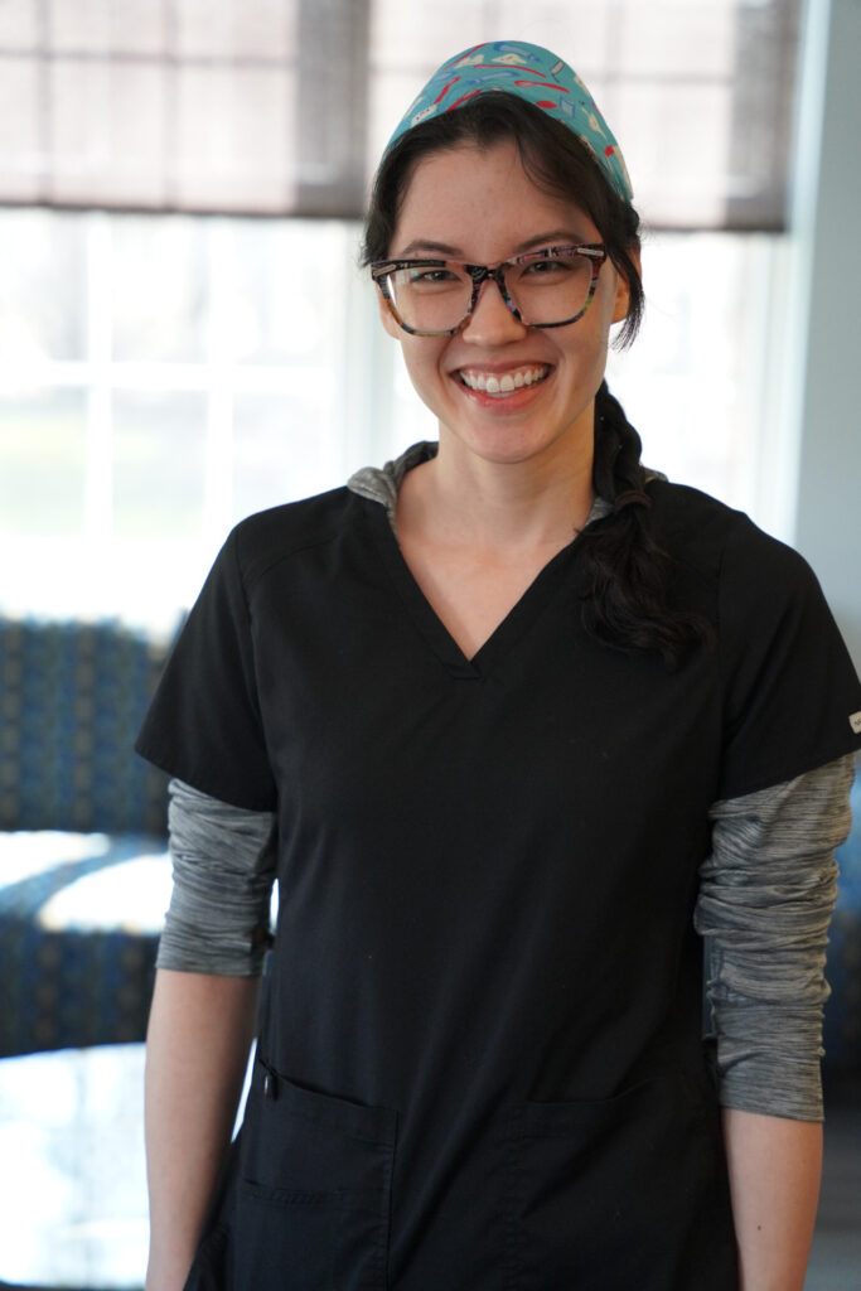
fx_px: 2510
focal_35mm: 70
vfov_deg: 28.8
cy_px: 646
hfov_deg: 19.5
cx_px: 430
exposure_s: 1/500
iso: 3200
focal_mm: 70
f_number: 2.8
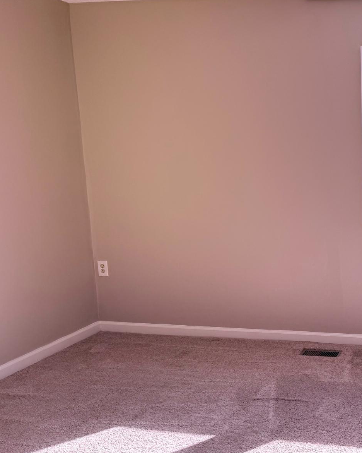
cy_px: 245
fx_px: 549
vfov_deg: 44.8
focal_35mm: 41
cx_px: 383
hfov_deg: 32.7
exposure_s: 1/393
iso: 80
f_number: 1.78
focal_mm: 6.76
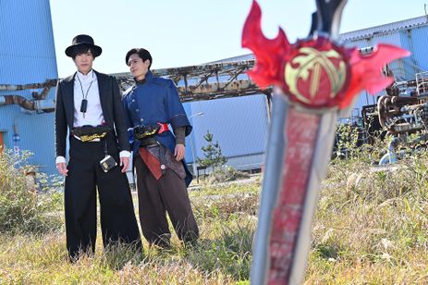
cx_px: 214
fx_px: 748
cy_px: 142
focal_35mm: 63
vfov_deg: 21.5
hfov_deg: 31.9
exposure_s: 1/640
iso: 400
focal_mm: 63
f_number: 8
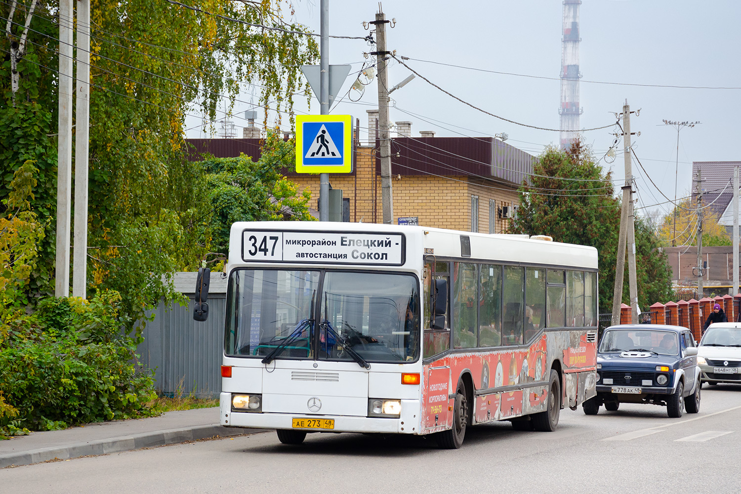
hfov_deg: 18.2
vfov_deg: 12.2
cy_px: 247
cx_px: 370
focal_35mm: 112
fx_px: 2315
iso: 640
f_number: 7.1
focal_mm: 75
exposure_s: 1/500
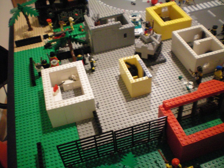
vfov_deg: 37.7
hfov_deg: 49.0
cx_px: 112
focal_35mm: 38
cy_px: 84
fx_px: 246
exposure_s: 1/15
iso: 400
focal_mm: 6.3
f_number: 3.1
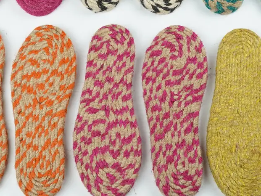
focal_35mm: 99
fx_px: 747
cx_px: 137
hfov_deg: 19.8
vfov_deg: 14.8
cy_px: 36
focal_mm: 50
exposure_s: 1/100
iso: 800
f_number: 18
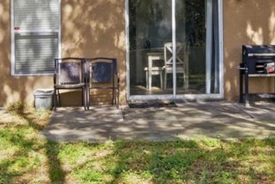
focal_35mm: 70
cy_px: 8
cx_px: 145
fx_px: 536
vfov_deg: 19.0
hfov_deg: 28.8
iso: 100
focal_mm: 11
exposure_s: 1/250
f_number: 9
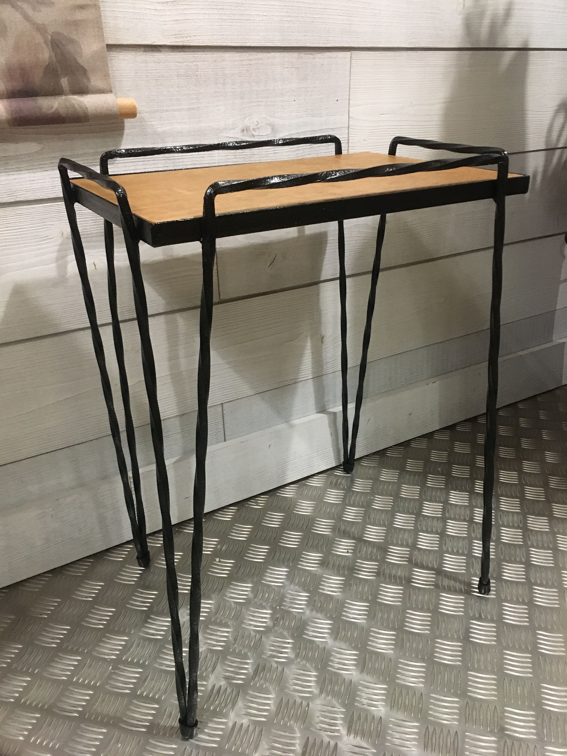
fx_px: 633
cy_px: 378
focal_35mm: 29
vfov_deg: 61.7
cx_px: 284
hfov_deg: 48.2
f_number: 2.2
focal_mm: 4.15
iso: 200
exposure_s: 1/17
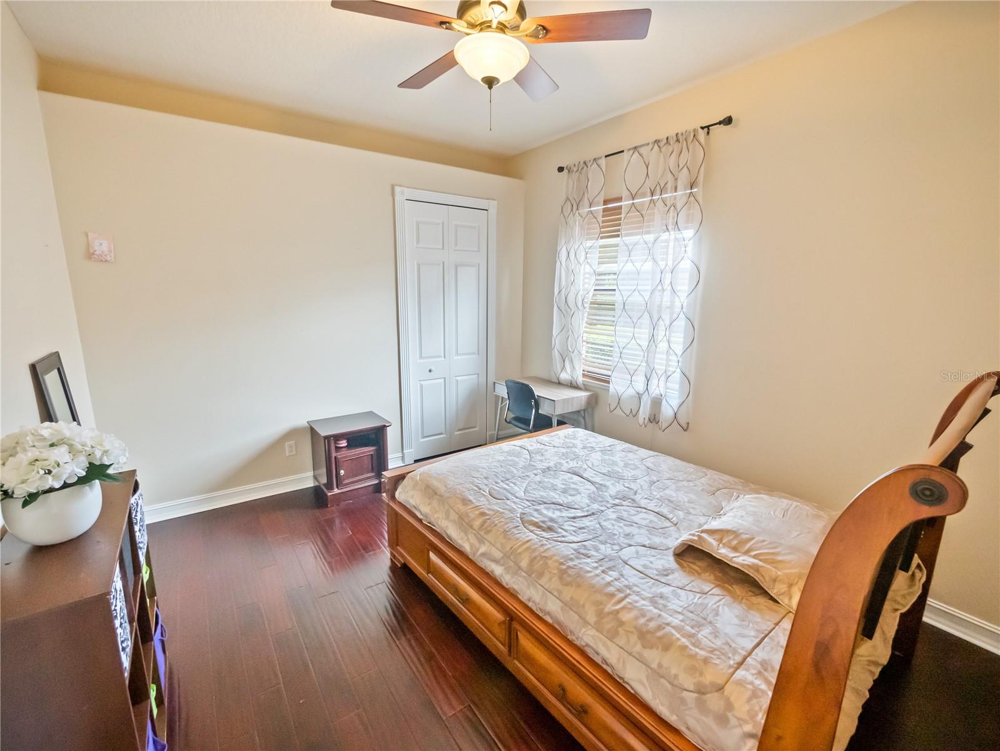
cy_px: 376
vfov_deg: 85.7
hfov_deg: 102.1
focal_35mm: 14
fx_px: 405
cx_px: 500
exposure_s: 1/60
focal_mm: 7
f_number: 4
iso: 2000
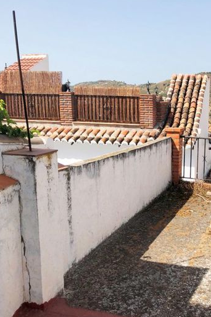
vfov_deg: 48.5
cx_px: 197
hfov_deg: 31.6
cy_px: 155
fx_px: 352
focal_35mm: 40
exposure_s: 1/2525
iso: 20
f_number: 1.8
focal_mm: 3.99
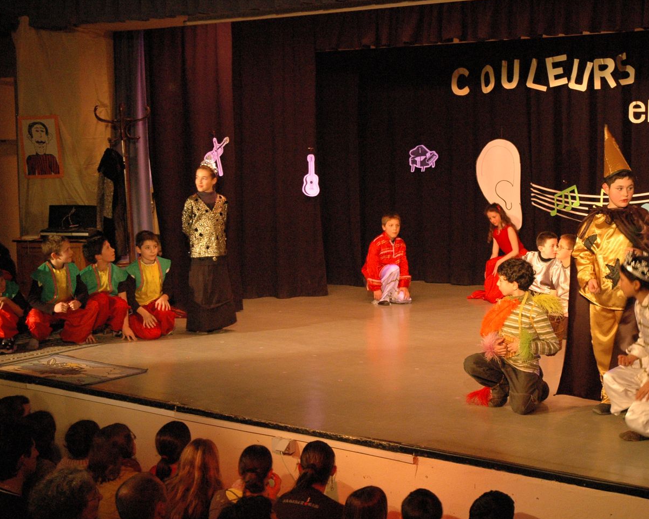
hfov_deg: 31.3
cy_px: 260
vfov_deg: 25.4
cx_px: 397
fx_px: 1152
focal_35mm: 60
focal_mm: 34
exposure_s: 1/13
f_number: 4.2
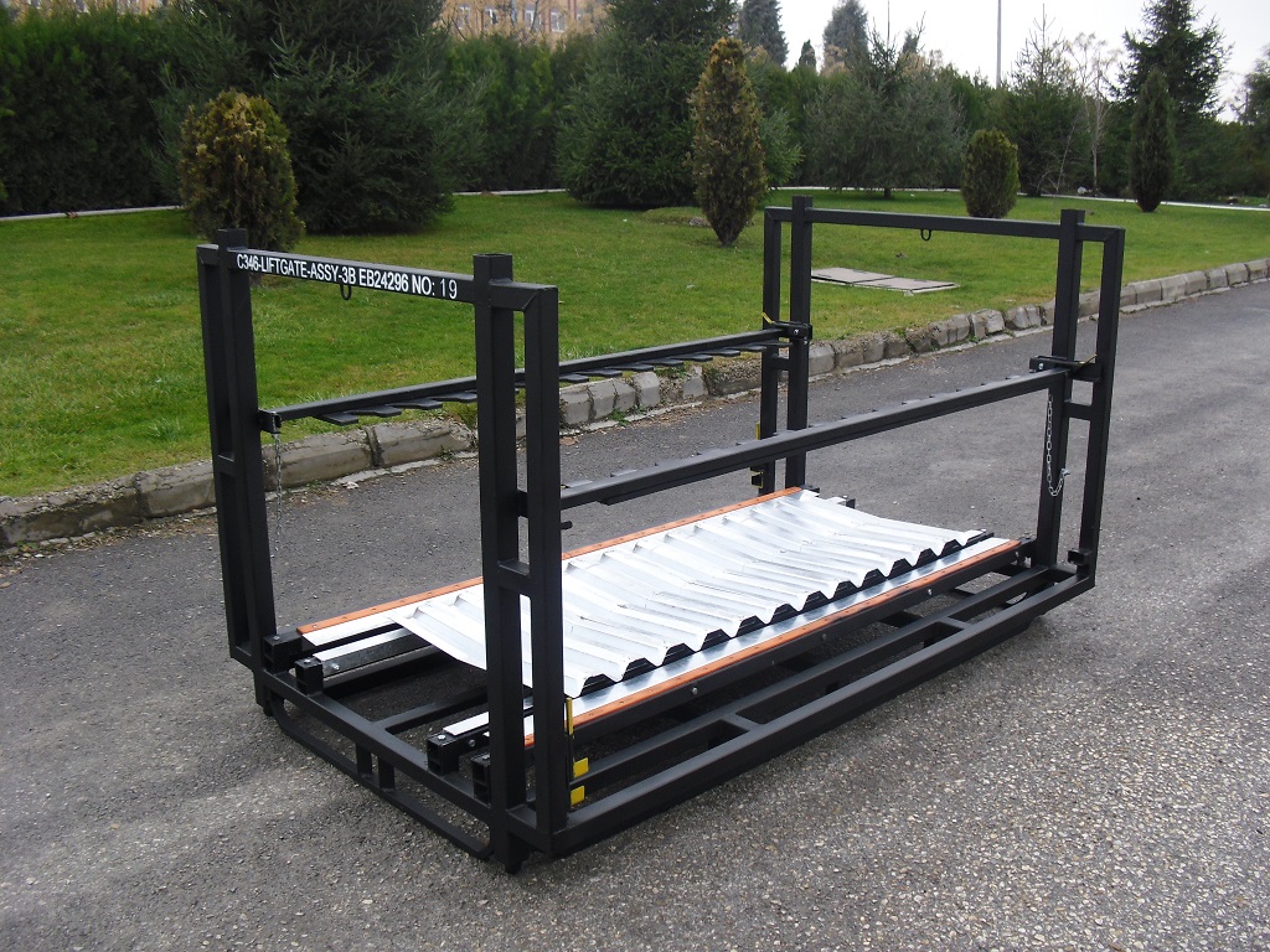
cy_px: 476
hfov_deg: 51.4
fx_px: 1321
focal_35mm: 36
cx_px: 635
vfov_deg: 39.7
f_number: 3.1
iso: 100
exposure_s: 1/80
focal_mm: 6.3
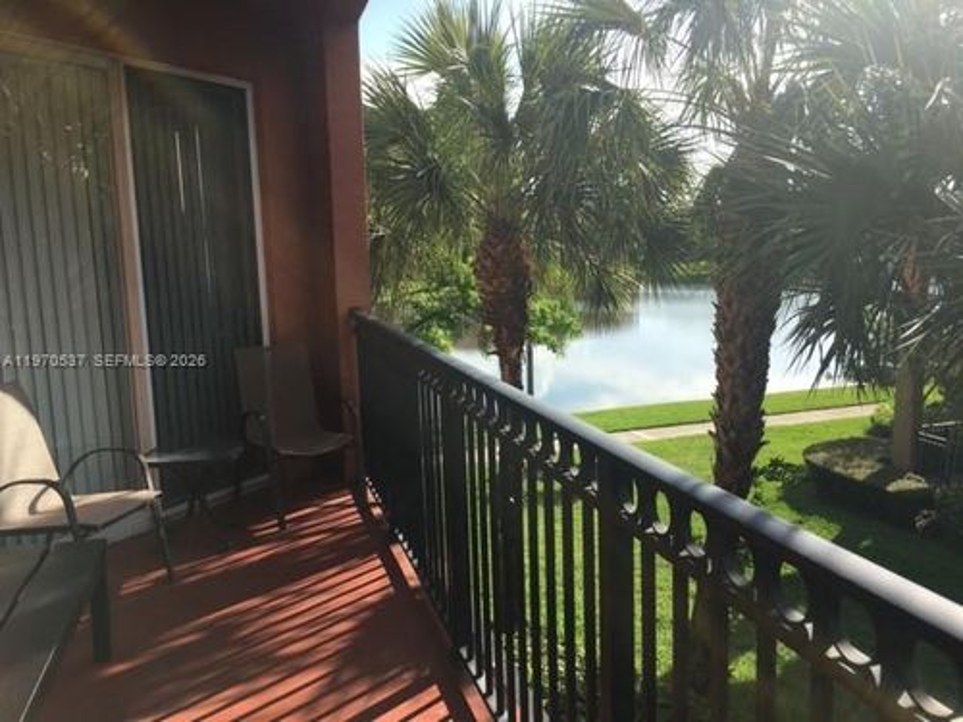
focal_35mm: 29
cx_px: 482
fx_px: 807
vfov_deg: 48.2
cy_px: 361
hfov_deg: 61.7
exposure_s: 1/864
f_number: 2.2
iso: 25
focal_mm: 4.15
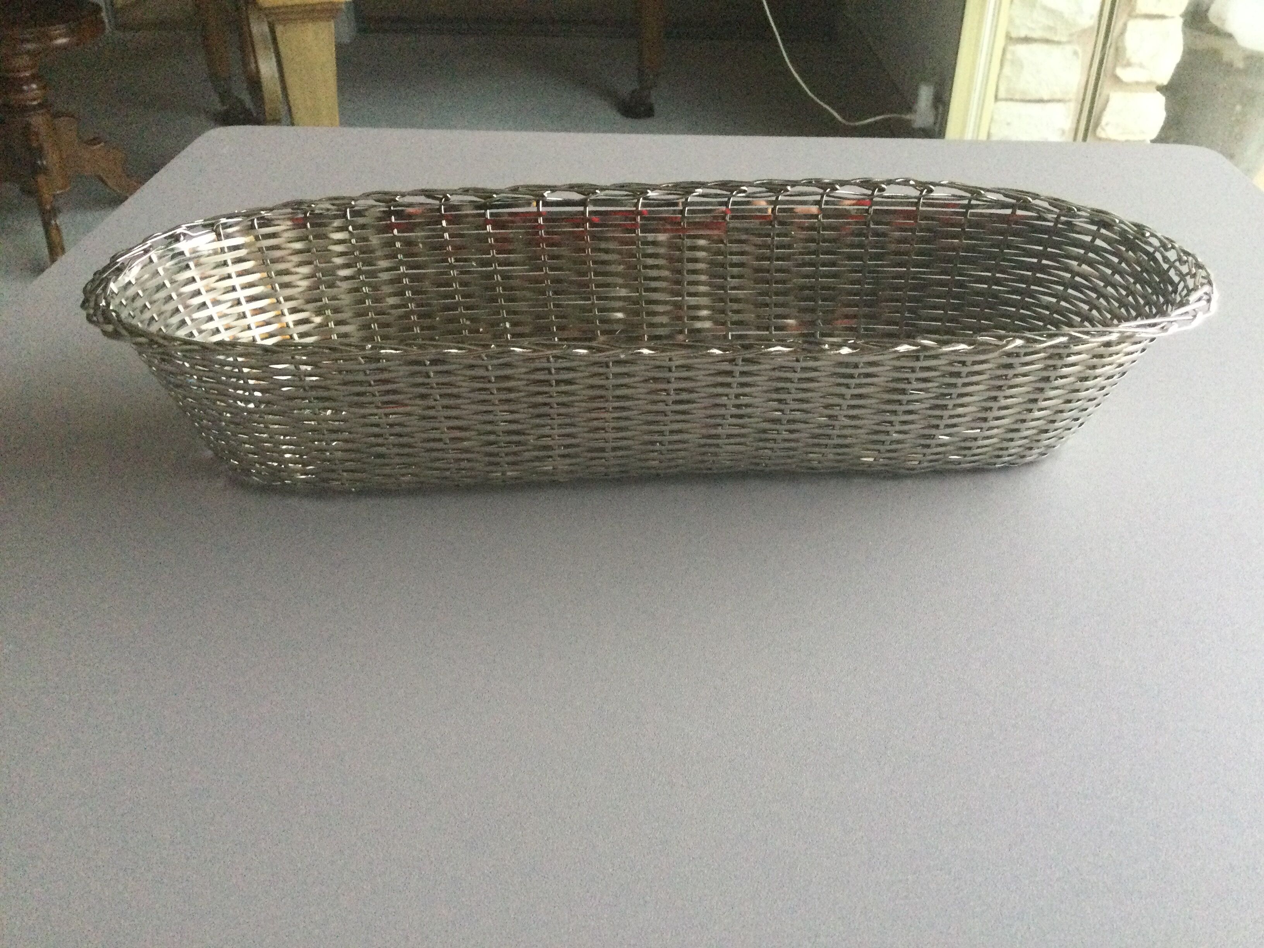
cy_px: 474
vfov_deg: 45.4
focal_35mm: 31
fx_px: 1132
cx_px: 632
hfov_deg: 58.4
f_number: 2.4
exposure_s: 1/25
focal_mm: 3.3
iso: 200
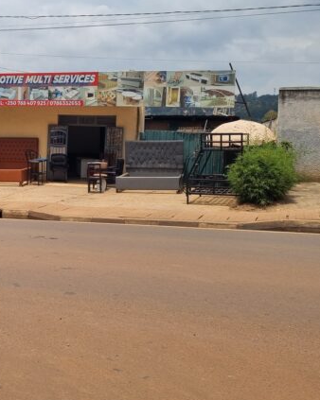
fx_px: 569
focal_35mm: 48
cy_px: 153
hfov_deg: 29.0
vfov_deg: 38.6
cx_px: -14
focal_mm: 5.4
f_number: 1.8
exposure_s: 1/5168
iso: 50
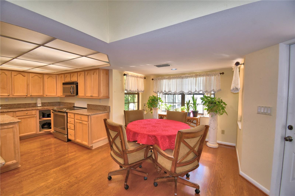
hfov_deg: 100.4
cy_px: 98
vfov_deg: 77.3
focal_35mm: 15
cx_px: 148
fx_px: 123
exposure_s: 1/60
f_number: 4.5
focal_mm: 10
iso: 200
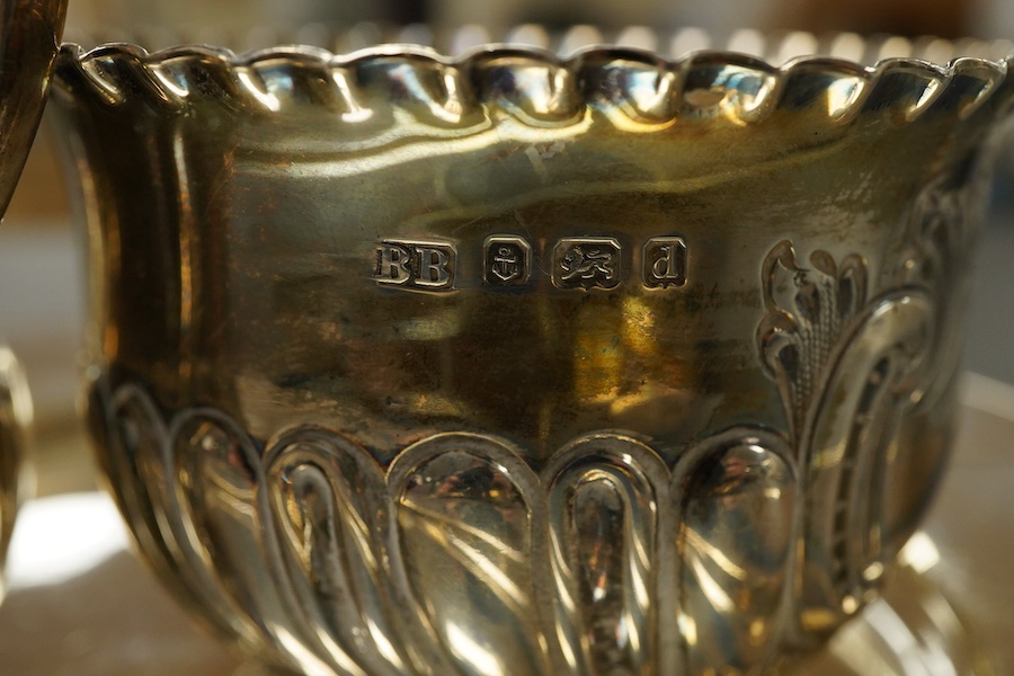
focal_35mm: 45
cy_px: 338
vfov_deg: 29.9
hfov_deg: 43.6
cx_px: 507
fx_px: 1267
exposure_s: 1/125
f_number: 13
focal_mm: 30
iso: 1600
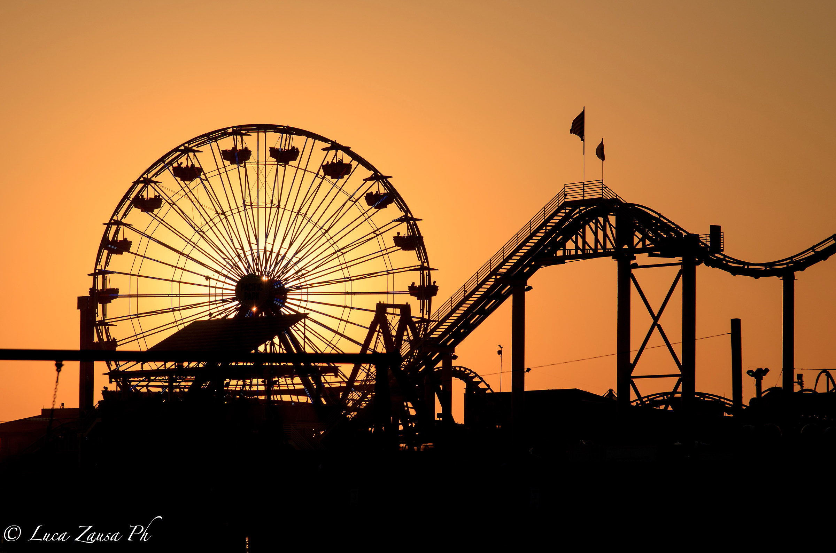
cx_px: 418
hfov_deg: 13.1
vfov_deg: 8.7
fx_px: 3649
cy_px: 276
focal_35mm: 158
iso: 100
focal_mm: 105
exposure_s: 1/2000
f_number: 5.6
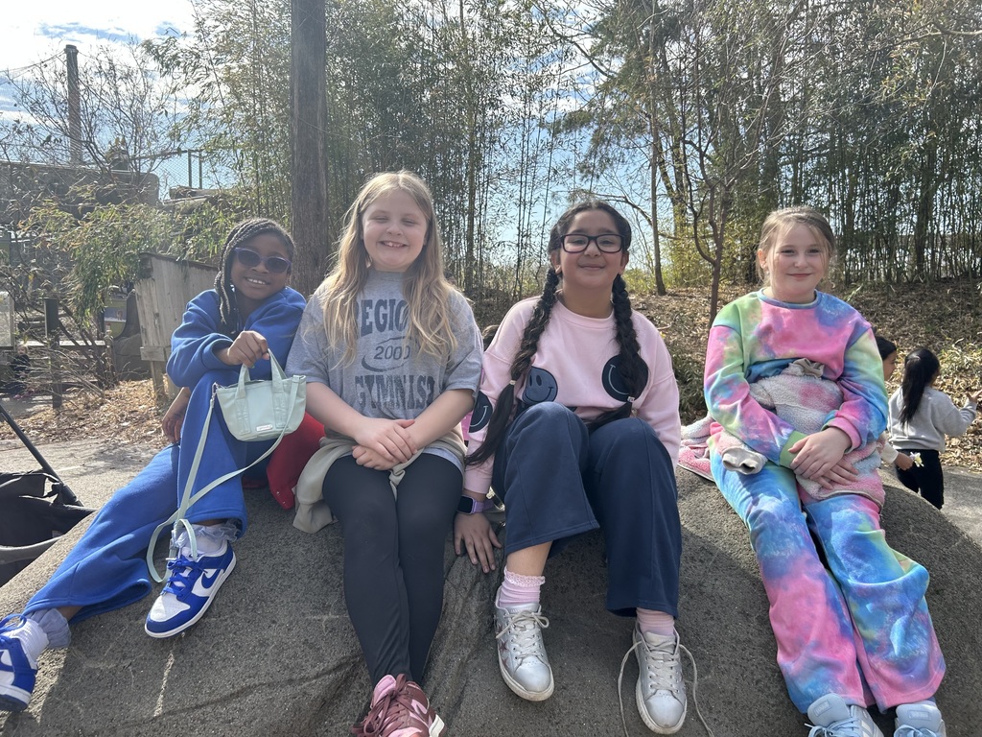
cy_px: 368
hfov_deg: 67.3
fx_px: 738
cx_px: 491
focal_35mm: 26
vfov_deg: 53.1
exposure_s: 1/1377
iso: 50
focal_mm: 5.7
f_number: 1.5
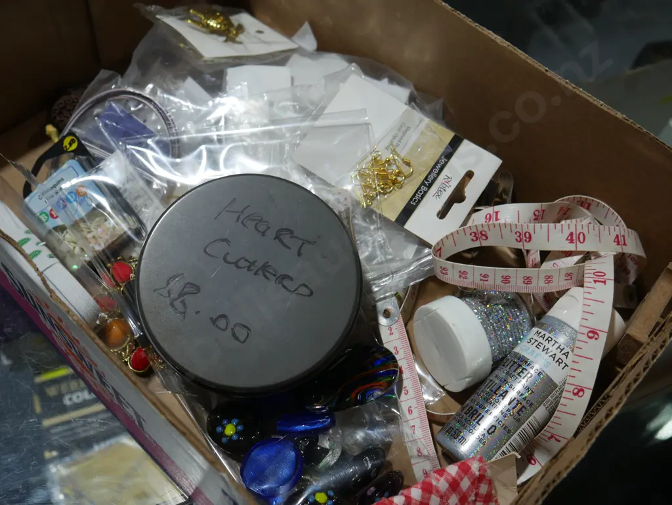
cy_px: 252
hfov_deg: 46.8
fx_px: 777
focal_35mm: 40
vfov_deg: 36.0
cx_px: 336
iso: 200
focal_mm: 20
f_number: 4.5
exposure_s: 1/100
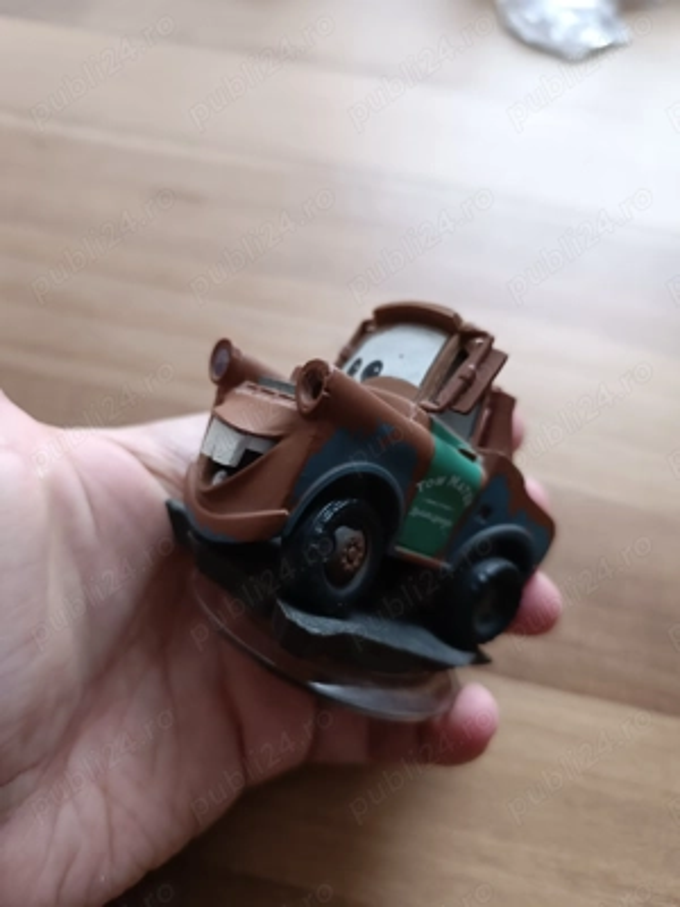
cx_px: 340
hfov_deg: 56.8
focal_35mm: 24
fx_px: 629
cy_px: 454
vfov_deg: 71.6
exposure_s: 1/50
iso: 1112
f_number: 1.65
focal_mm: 6.14
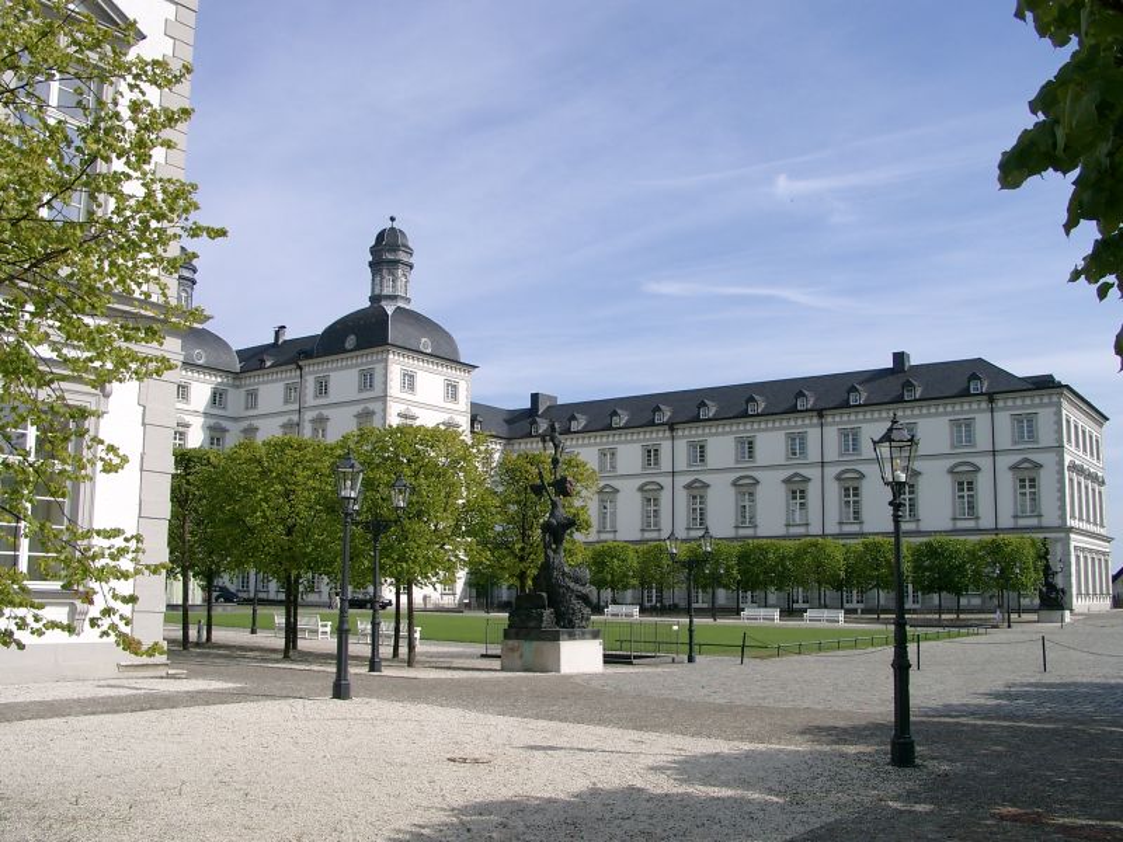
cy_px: 421
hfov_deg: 54.0
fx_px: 1103
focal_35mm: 34
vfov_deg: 41.8
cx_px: 562
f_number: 4
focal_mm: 7.13
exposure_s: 1/946
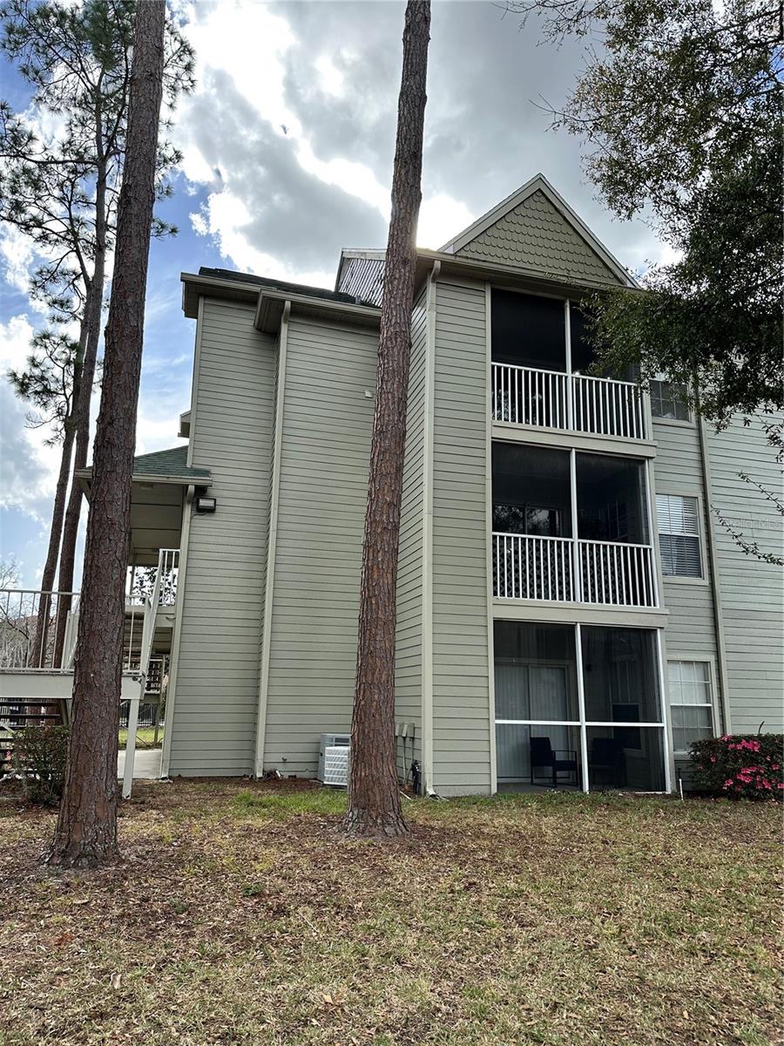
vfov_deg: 71.6
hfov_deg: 56.8
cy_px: 523
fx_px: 725
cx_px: 392
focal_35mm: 24
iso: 80
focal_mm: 6.86
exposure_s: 1/2110
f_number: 1.78
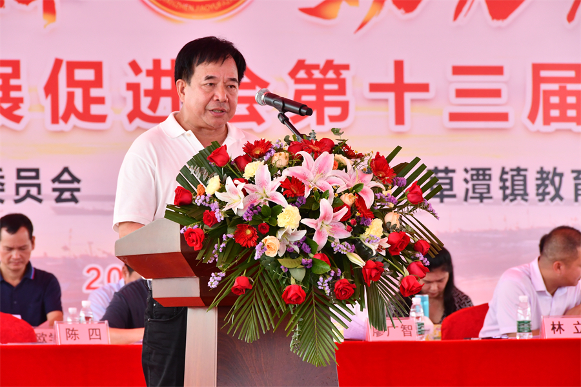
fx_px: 4115
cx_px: 290
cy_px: 194
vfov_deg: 5.4
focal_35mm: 255
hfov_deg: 8.1
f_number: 9
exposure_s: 1/250
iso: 1400
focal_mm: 170
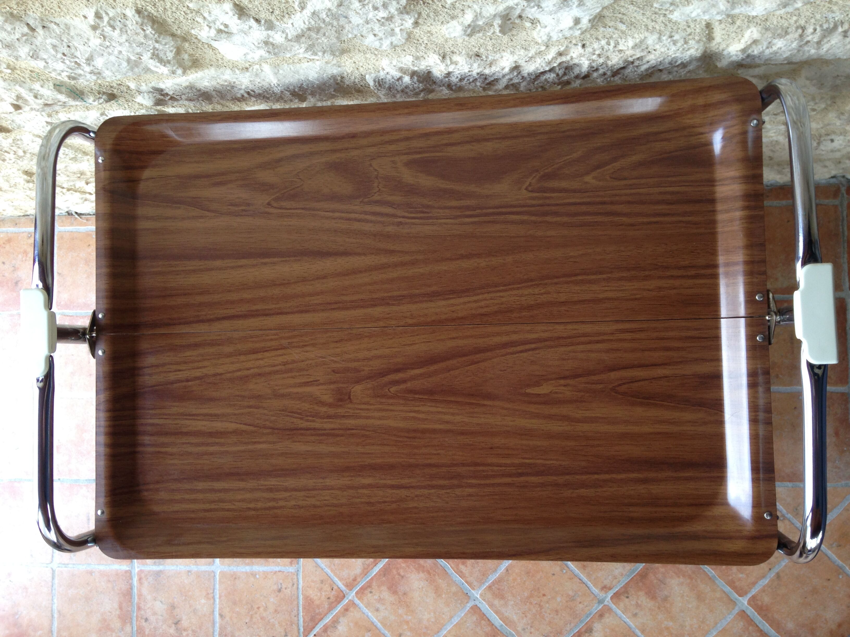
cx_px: 425
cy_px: 318
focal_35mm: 33
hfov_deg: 55.4
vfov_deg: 42.9
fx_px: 810
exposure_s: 1/60
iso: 50
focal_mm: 4.12
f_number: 2.4
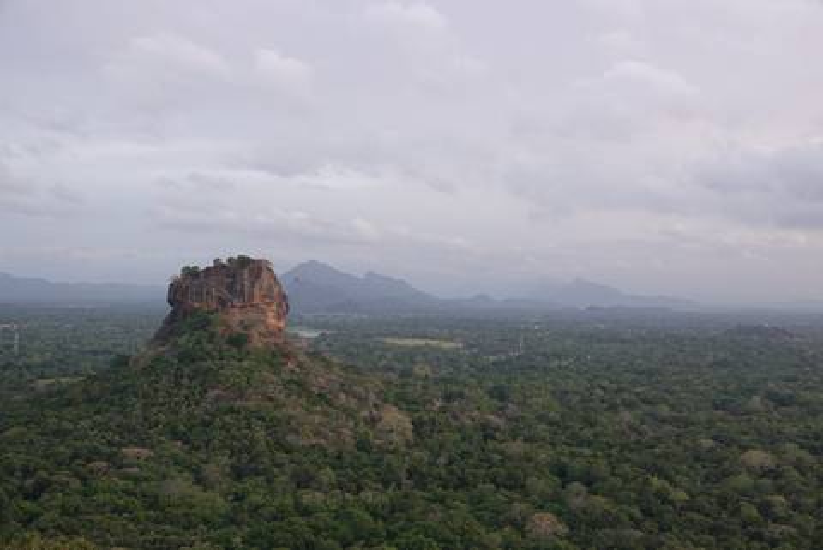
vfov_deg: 32.7
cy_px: 275
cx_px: 412
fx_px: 938
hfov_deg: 47.4
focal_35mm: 41
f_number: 3.2
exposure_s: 1/50
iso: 125
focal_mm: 15.17
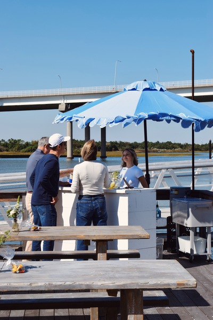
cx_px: 106
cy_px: 160
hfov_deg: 16.6
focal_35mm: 82
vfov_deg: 24.6
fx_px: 732
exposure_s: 1/500
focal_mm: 55
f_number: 11
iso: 200
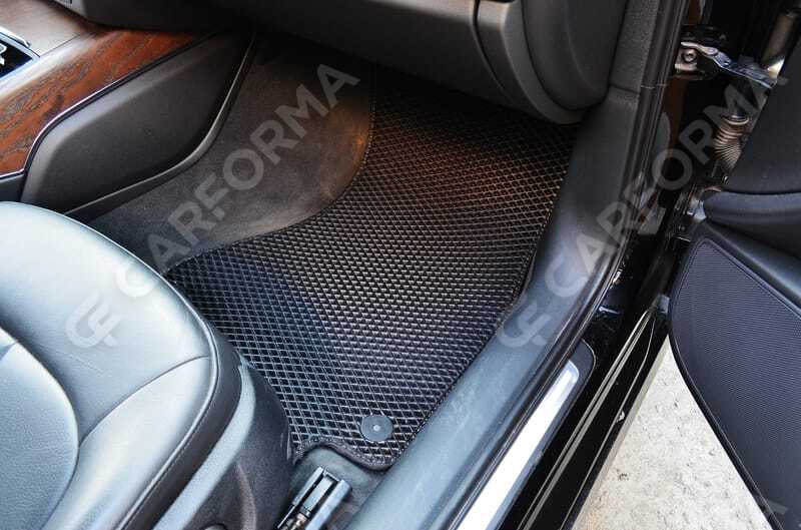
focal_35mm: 27
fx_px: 599
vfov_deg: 47.7
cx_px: 400
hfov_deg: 67.5
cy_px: 265
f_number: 6.3
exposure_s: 1/13
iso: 800
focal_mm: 18
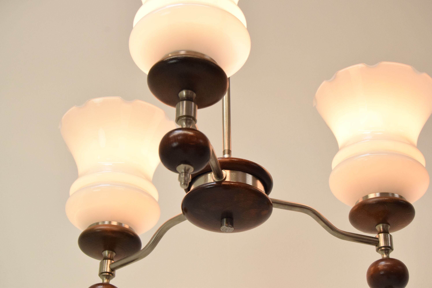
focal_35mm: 82
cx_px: 216
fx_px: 991
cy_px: 144
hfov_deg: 24.6
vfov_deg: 16.6
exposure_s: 1/320
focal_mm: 55
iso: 1600
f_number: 9
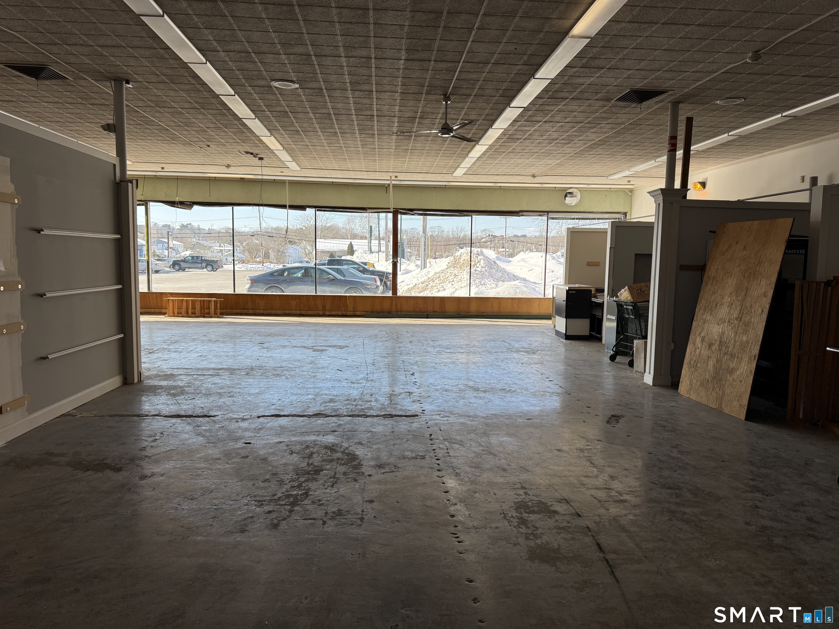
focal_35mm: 24
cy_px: 314
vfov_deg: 56.8
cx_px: 420
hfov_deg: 71.6
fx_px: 582
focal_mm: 6.76
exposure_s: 1/1361
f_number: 1.78
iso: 100
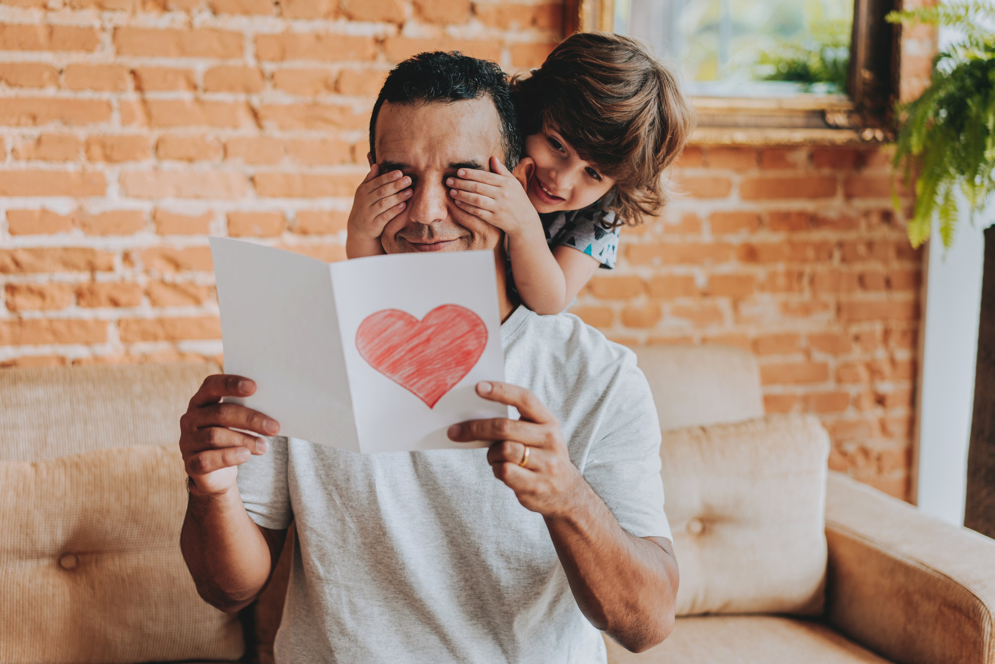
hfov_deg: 36.2
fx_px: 1520
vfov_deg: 24.6
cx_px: 498
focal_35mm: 55
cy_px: 332
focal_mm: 55
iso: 125
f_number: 2.2
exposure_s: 1/200
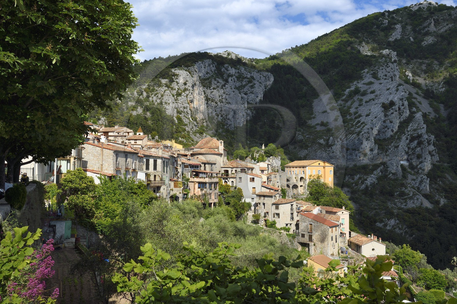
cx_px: 228
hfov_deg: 50.7
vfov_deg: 35.0
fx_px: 482
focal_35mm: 38
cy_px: 152
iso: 200
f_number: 13
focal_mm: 38
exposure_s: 1/320
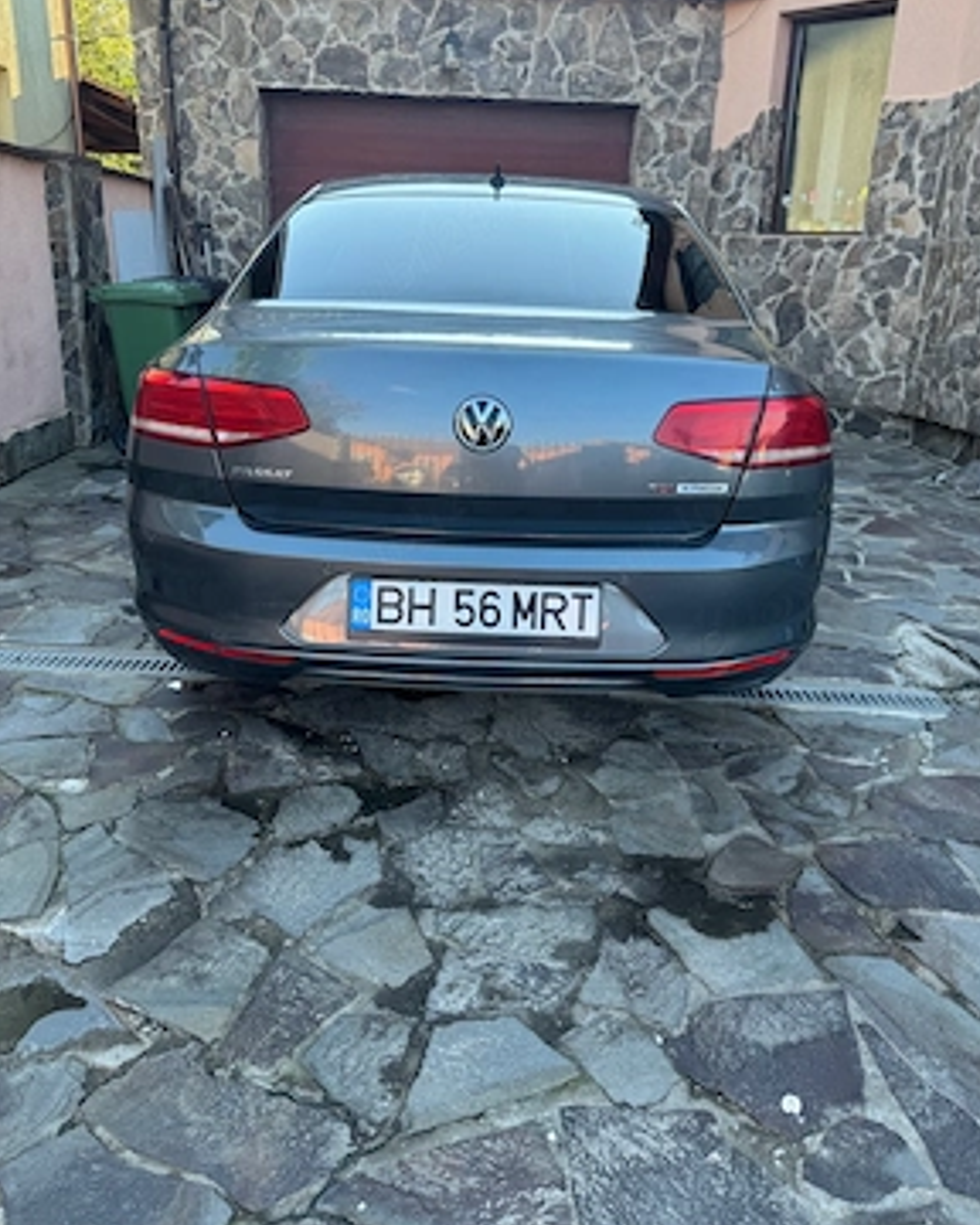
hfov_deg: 54.9
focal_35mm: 26
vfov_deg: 65.9
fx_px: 943
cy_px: 555
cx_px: 507
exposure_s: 1/258
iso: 64
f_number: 1.78
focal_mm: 6.76
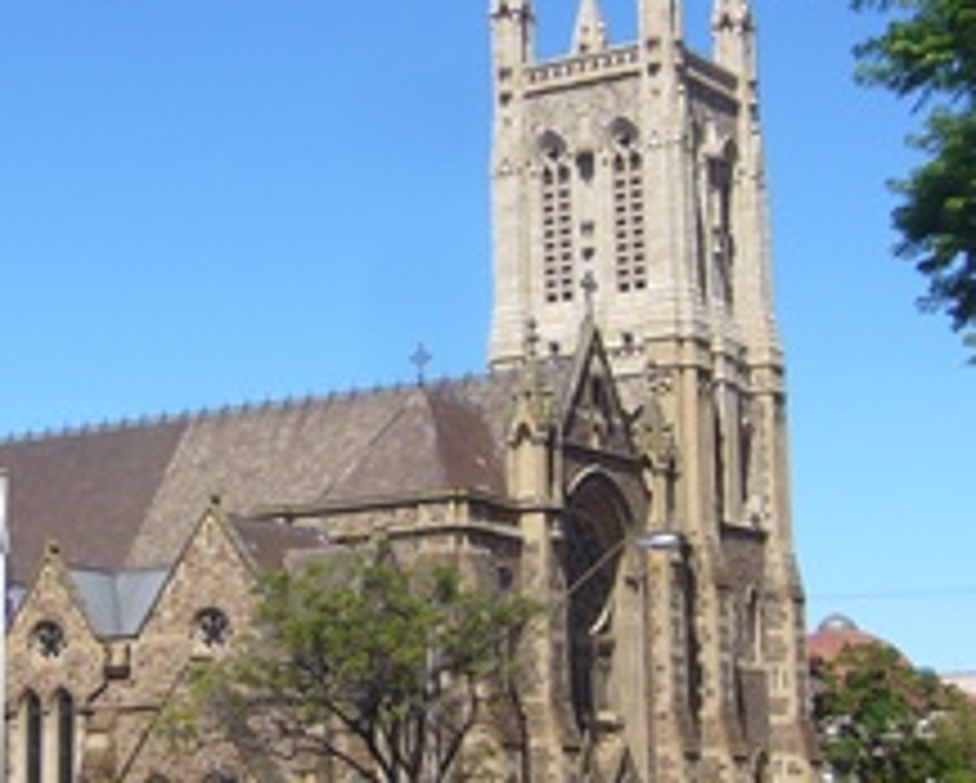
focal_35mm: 89
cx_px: 315
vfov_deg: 17.2
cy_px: 248
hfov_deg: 21.4
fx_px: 2573
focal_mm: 7.5
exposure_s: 1/250
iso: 80
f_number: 6.3
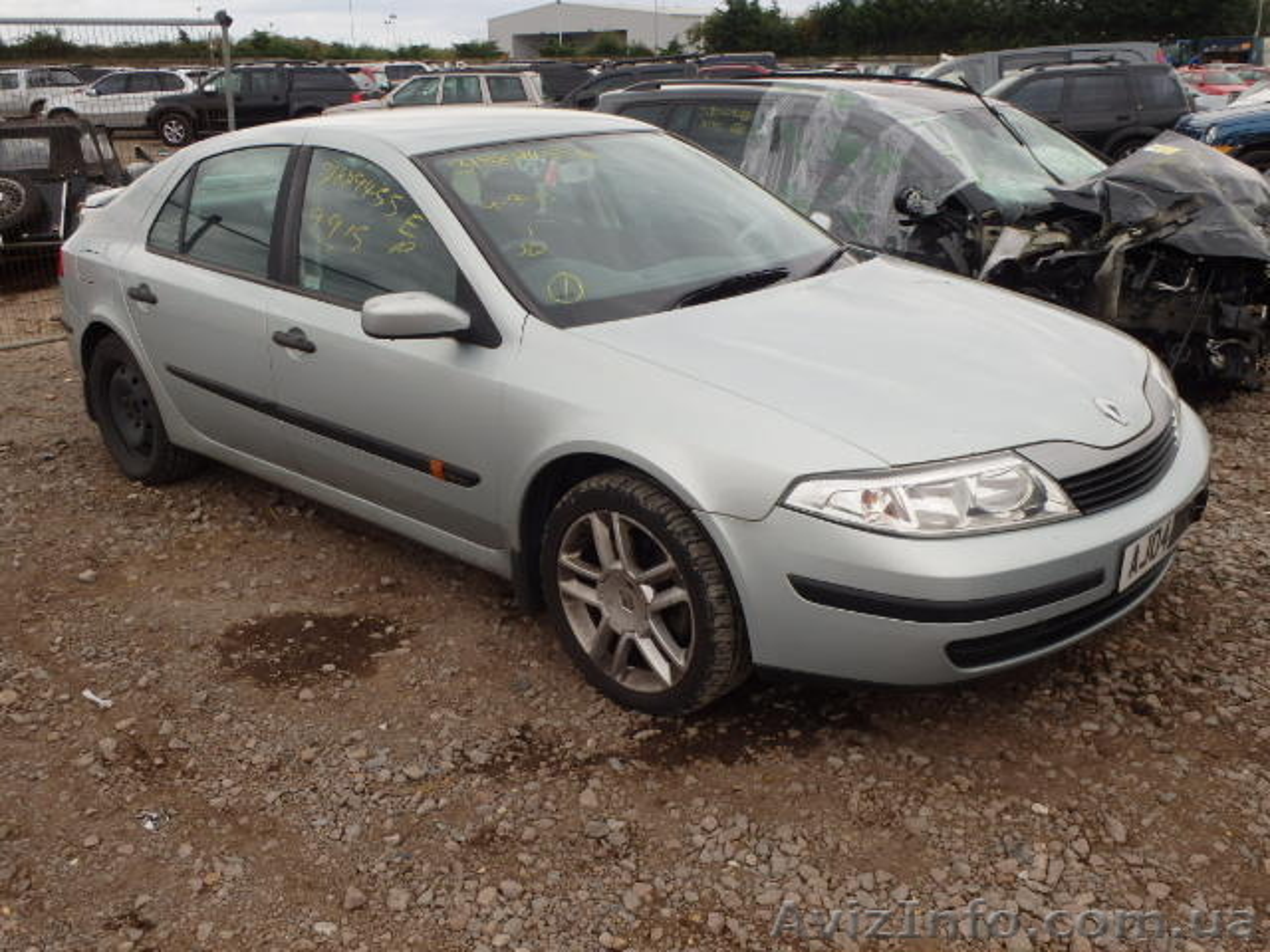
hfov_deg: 56.8
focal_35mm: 32
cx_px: 635
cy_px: 476
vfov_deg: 44.2
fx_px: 1174
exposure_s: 1/400
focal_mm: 5.7
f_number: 4.2
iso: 125
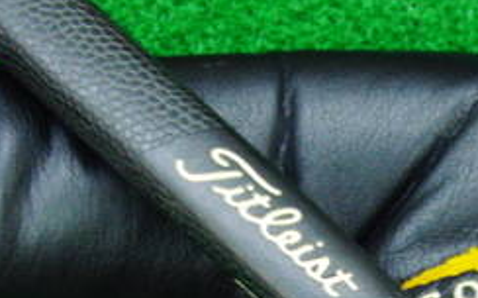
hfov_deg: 20.1
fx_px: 1341
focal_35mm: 103
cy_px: 355
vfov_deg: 12.4
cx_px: 360
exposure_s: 1/30
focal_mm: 6.42
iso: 400
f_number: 3.6
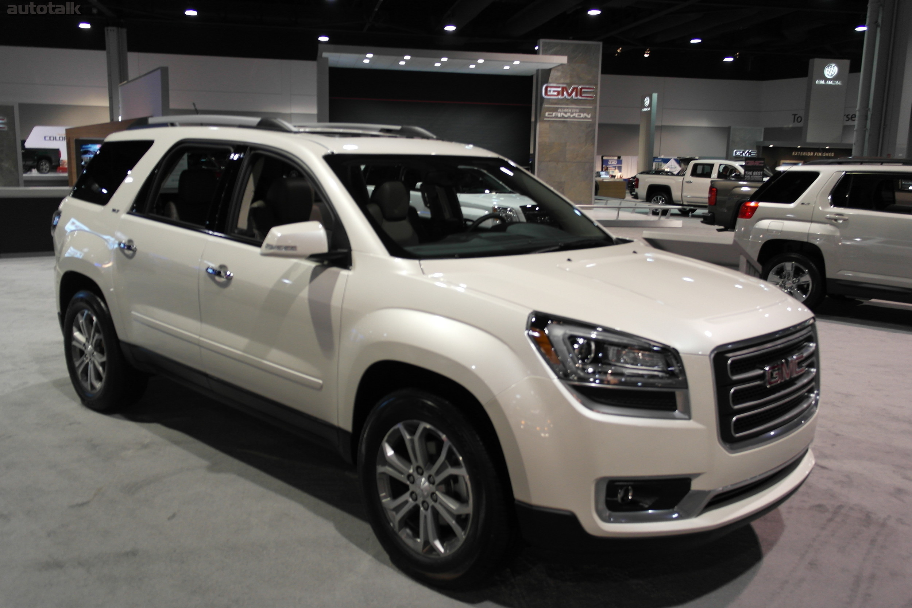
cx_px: 456
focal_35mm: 30
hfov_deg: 61.9
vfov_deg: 43.6
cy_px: 304
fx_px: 760
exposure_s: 1/40
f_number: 3.5
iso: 400
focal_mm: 20
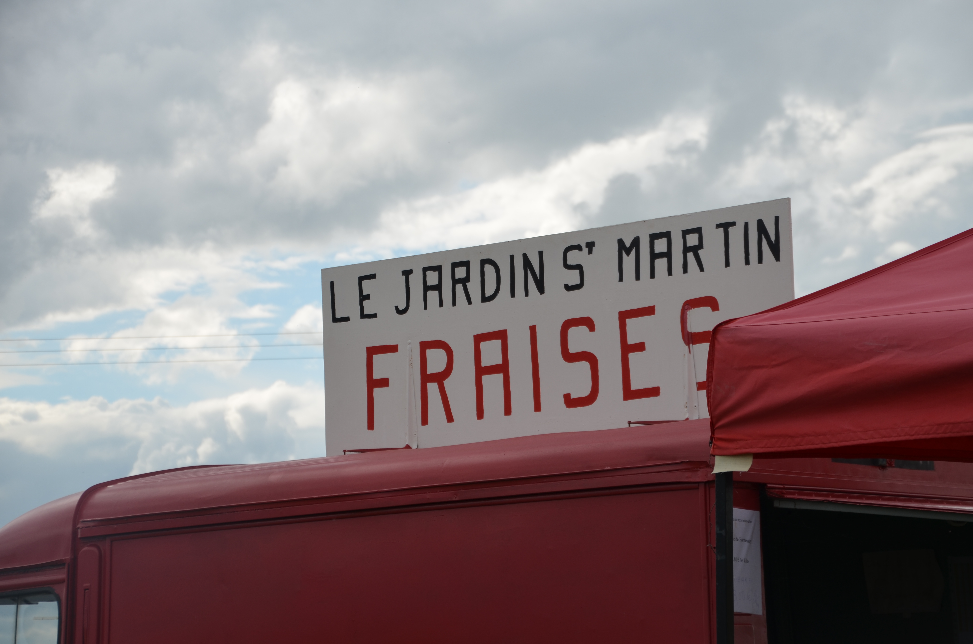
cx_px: 486
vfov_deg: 11.7
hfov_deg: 17.5
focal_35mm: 117
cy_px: 322
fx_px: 3156
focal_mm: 78
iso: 100
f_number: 5.6
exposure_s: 1/640
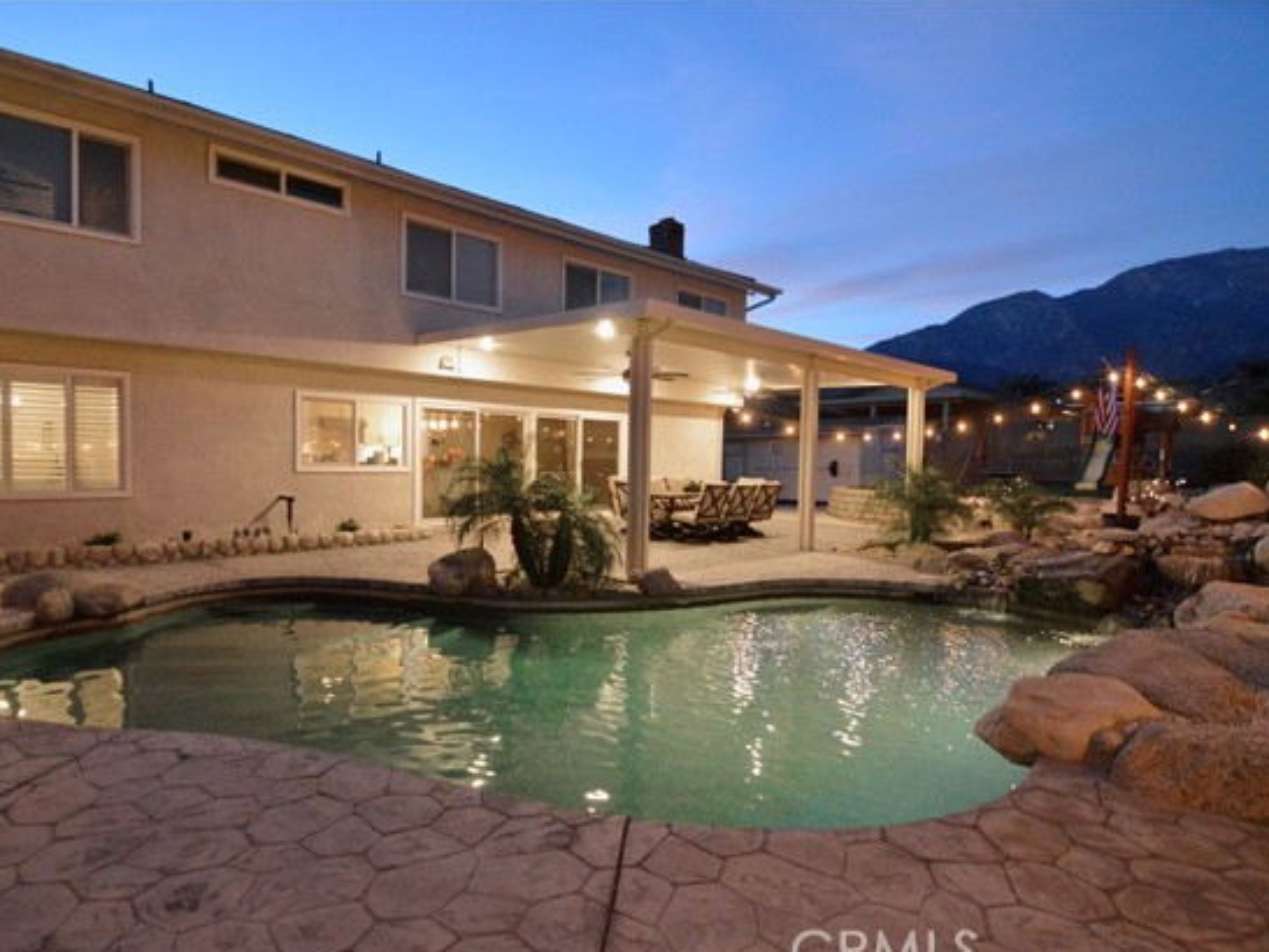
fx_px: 681
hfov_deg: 85.7
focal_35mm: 19
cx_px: 576
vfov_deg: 70.0
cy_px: 491
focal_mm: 11
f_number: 2.8
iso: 3200
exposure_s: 1/40
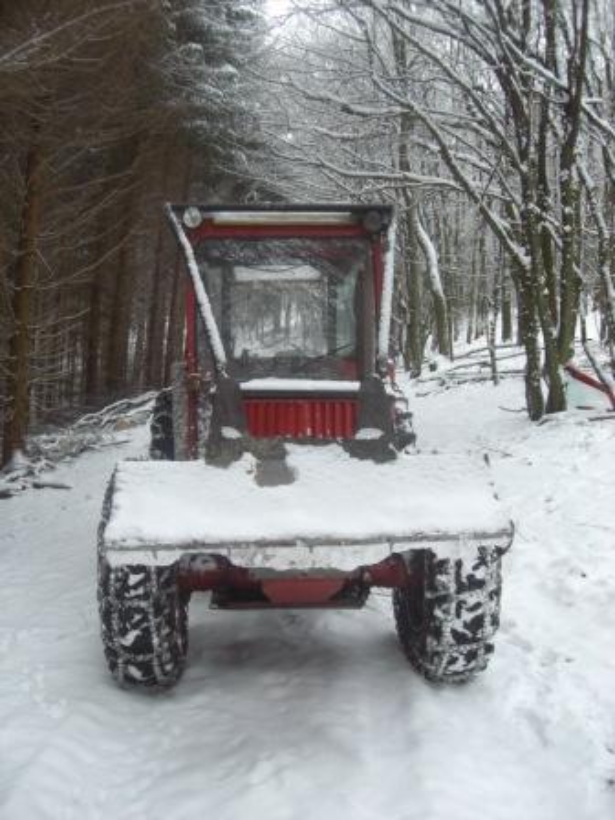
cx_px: 308
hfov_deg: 37.7
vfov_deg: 49.0
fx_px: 900
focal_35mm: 38
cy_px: 410
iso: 200
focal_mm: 6.2
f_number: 2.7
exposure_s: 1/125
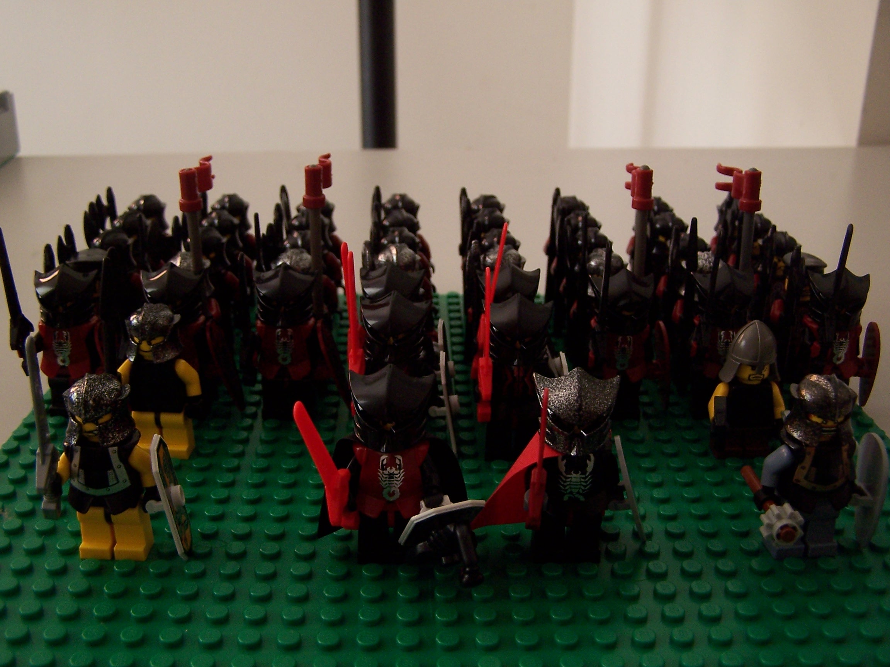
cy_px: 334
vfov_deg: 37.7
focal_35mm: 38
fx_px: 977
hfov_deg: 49.0
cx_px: 445
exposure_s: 1/8
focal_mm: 6.3
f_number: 2.8
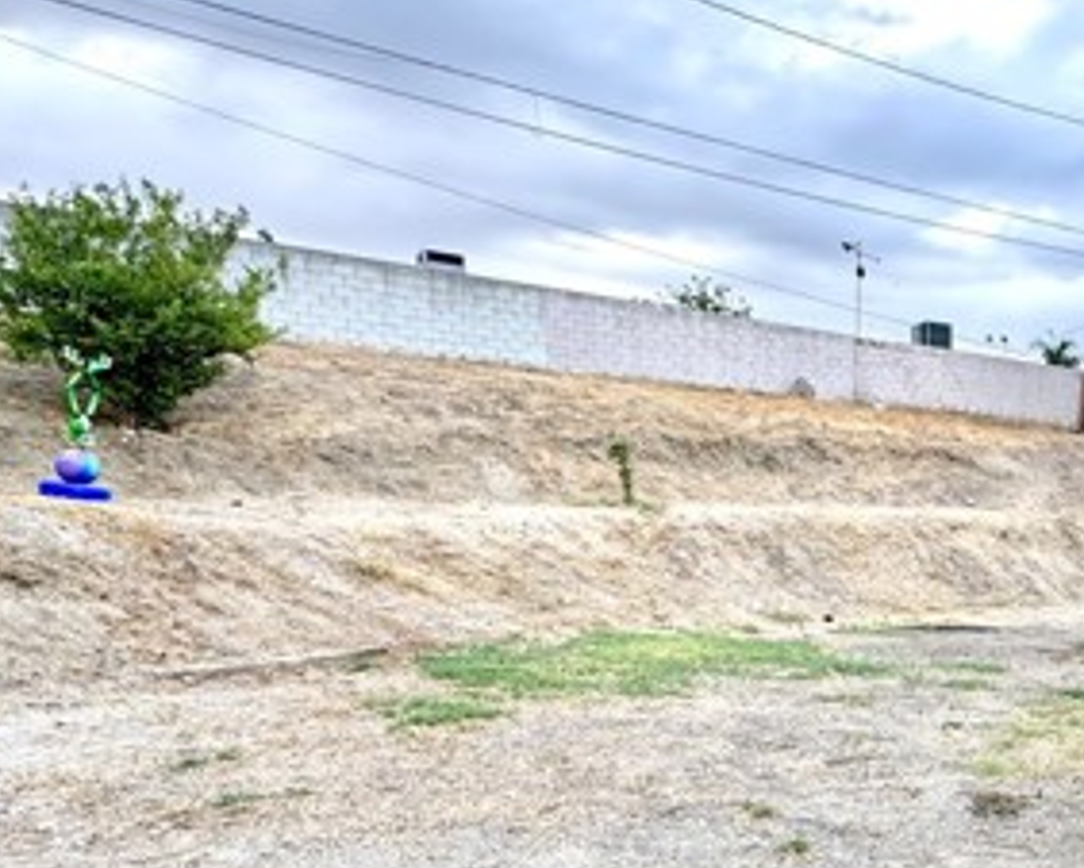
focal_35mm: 31
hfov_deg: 50.2
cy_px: 680
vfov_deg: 45.1
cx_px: 992
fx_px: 995
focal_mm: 2.22
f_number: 2.2
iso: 100
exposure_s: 1/99
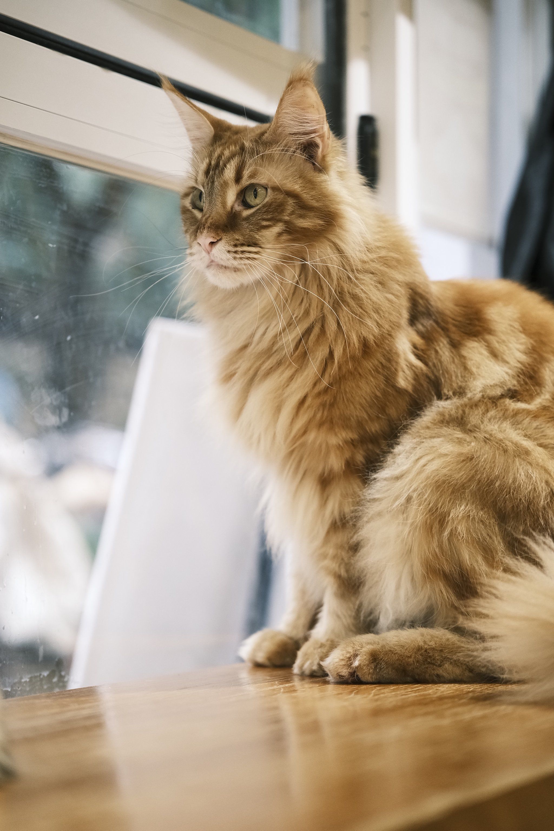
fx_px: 1939
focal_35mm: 84
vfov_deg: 24.2
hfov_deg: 16.3
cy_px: 416
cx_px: 277
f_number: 2
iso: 1600
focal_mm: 56
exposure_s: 1/323
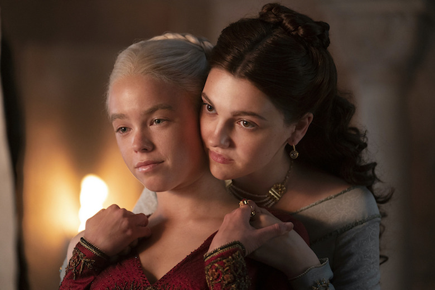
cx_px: 218
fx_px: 1317
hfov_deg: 18.8
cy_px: 145
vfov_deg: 12.6
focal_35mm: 109
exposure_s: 1/80
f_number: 2.8
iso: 2500
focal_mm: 109
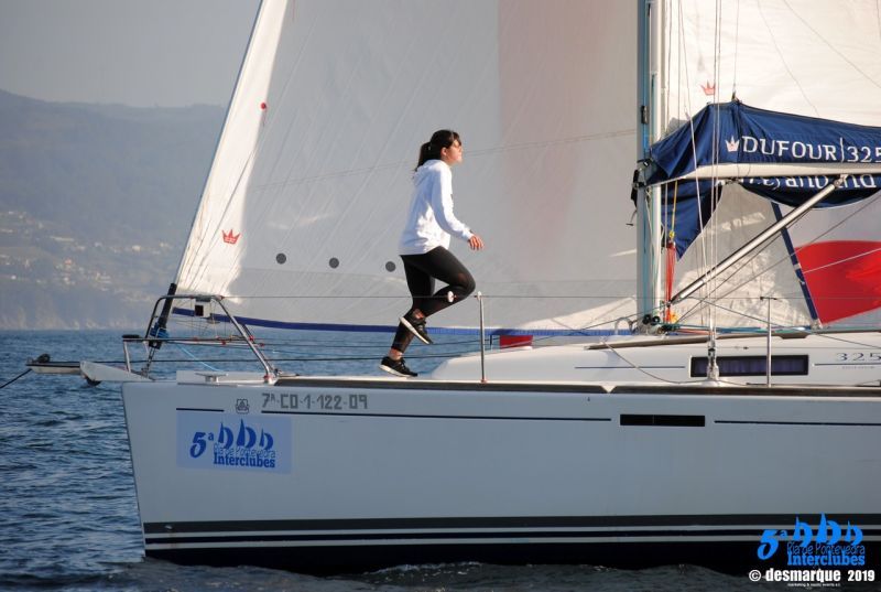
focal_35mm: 183
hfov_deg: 11.2
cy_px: 296
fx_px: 4488
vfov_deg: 7.5
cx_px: 440
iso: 100
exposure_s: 1/500
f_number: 5.6
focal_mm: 122
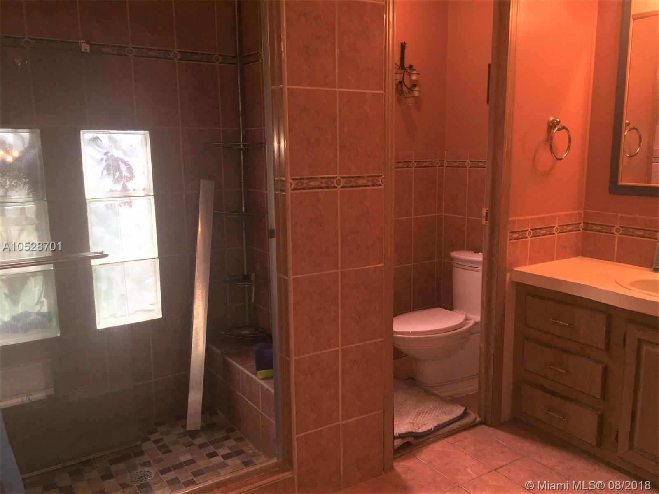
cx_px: 330
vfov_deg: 48.2
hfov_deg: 61.7
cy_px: 247
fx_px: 552
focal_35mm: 29
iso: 32
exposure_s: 1/50
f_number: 2.2
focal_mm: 4.15
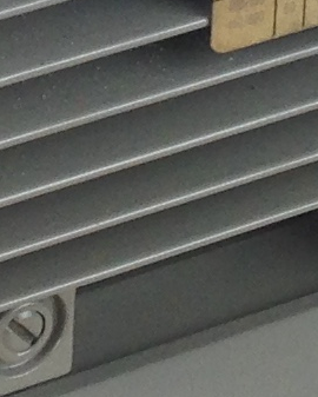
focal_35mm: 312
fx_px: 3667
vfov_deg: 6.0
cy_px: -428
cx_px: -95
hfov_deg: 4.9
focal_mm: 4.12
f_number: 2.4
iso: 50
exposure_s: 1/155
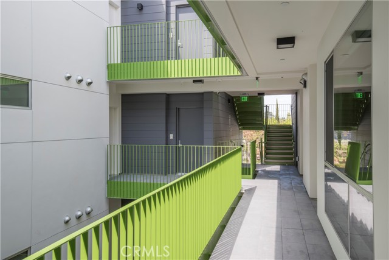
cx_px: 194
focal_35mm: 30
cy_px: 130
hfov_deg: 61.9
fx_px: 324
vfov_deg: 43.6
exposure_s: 1/30
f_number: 11
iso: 100
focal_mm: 30
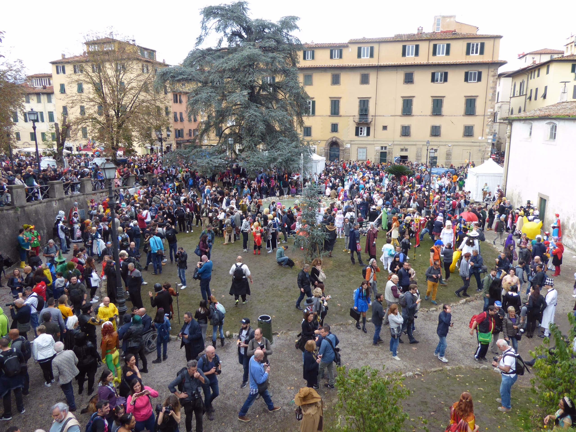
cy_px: 216
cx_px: 288
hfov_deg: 71.6
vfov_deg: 56.8
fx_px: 399
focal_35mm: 24
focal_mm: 4.3
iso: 200
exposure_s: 1/250
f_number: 3.3
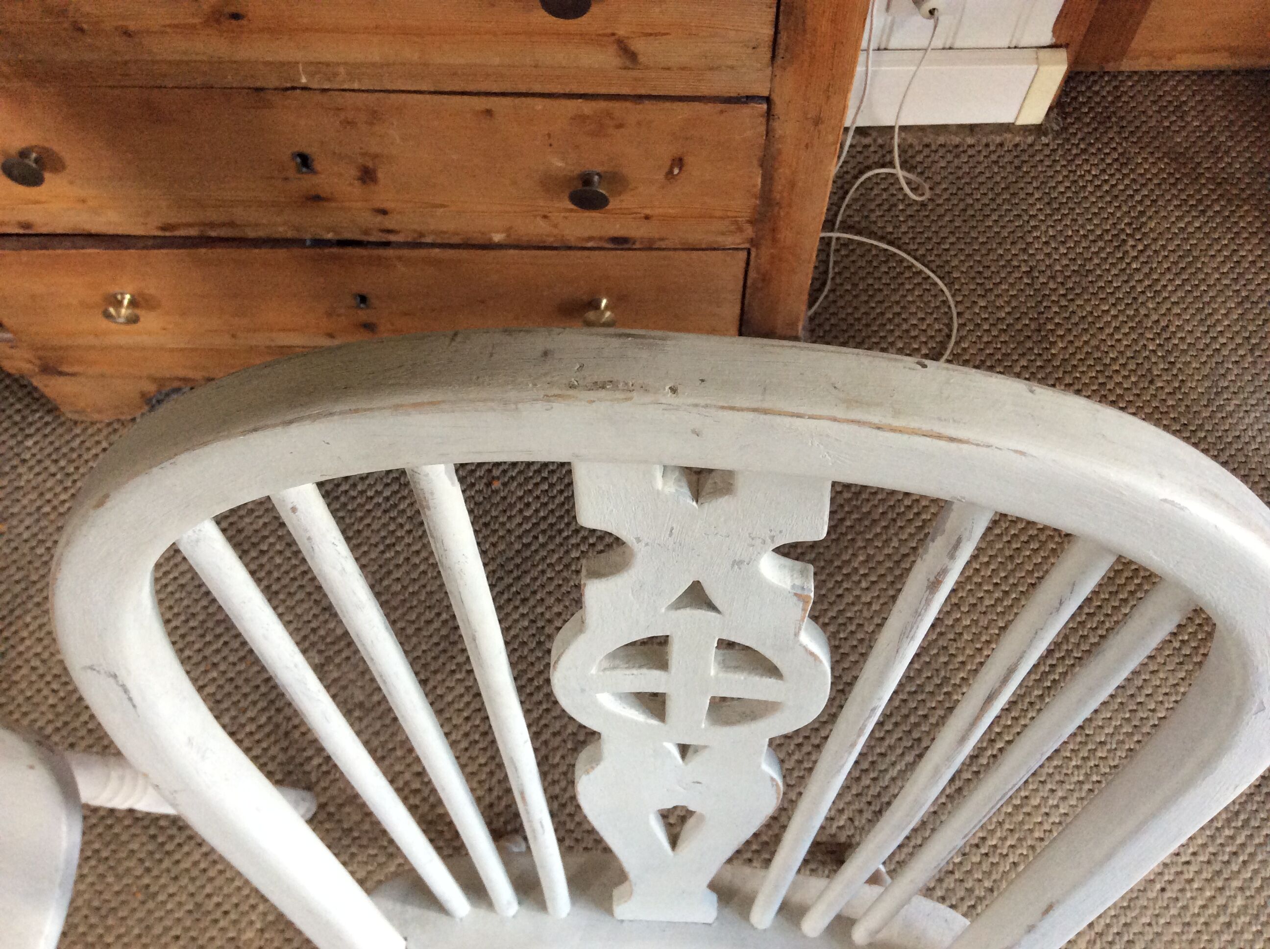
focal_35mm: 32
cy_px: 474
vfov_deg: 44.1
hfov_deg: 56.9
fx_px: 1172
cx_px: 635
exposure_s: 1/25
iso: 125
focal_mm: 3.3
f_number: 2.4
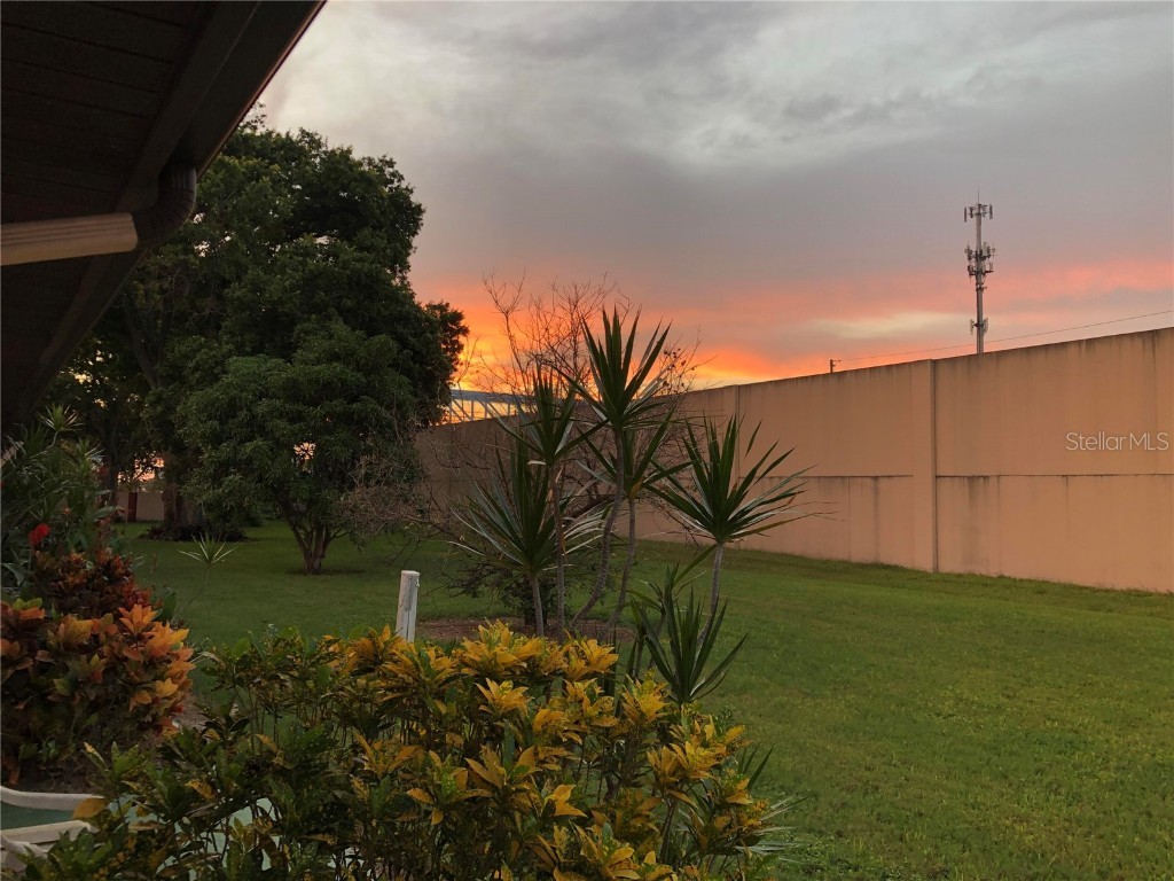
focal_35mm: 28
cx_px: 587
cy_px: 440
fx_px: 950
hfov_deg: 63.4
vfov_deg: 49.7
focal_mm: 3.99
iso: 100
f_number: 1.8
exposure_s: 1/60
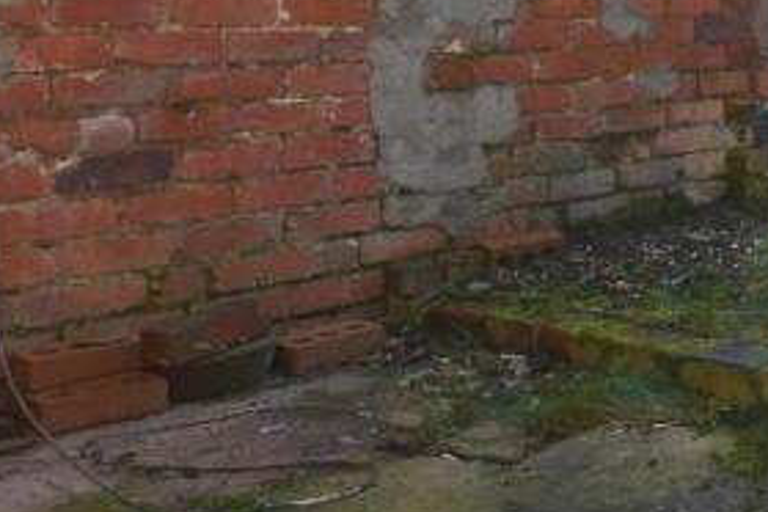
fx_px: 1173
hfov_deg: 26.3
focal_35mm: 55
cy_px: 15
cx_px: 1156
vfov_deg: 23.7
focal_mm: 10
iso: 125
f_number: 5
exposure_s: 1/200
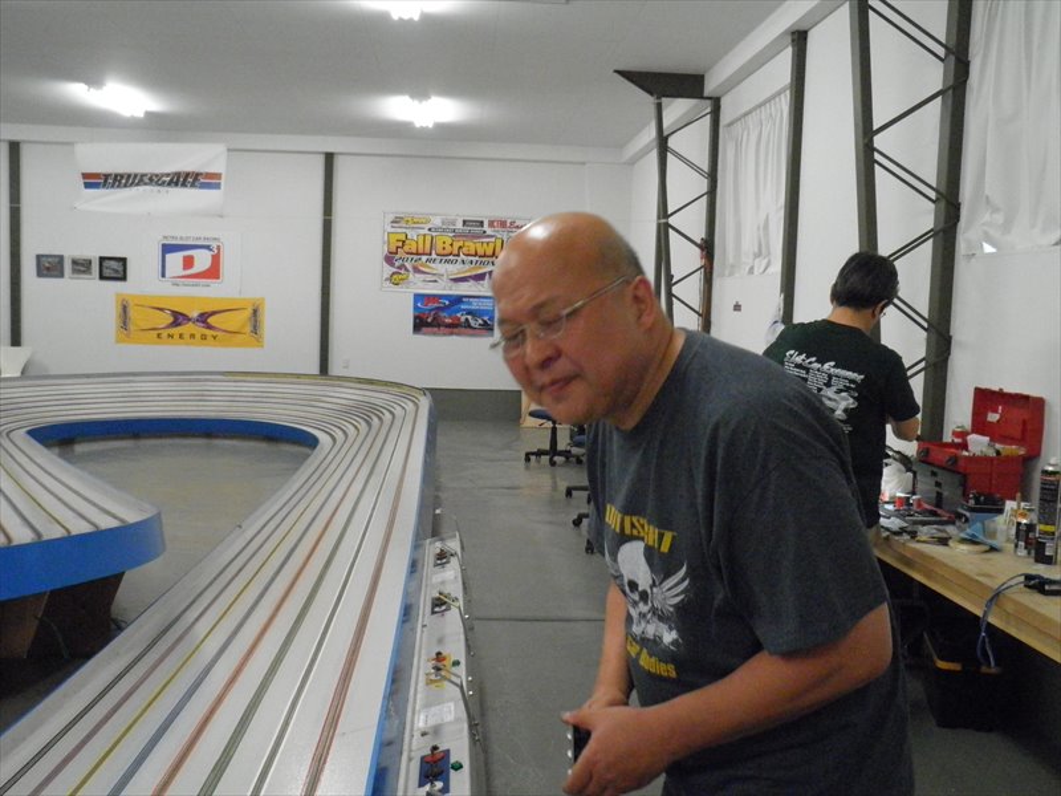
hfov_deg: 54.0
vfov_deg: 41.8
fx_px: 1042
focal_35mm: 34
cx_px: 530
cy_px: 398
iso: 800
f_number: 3.5
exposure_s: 1/80
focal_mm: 6.1
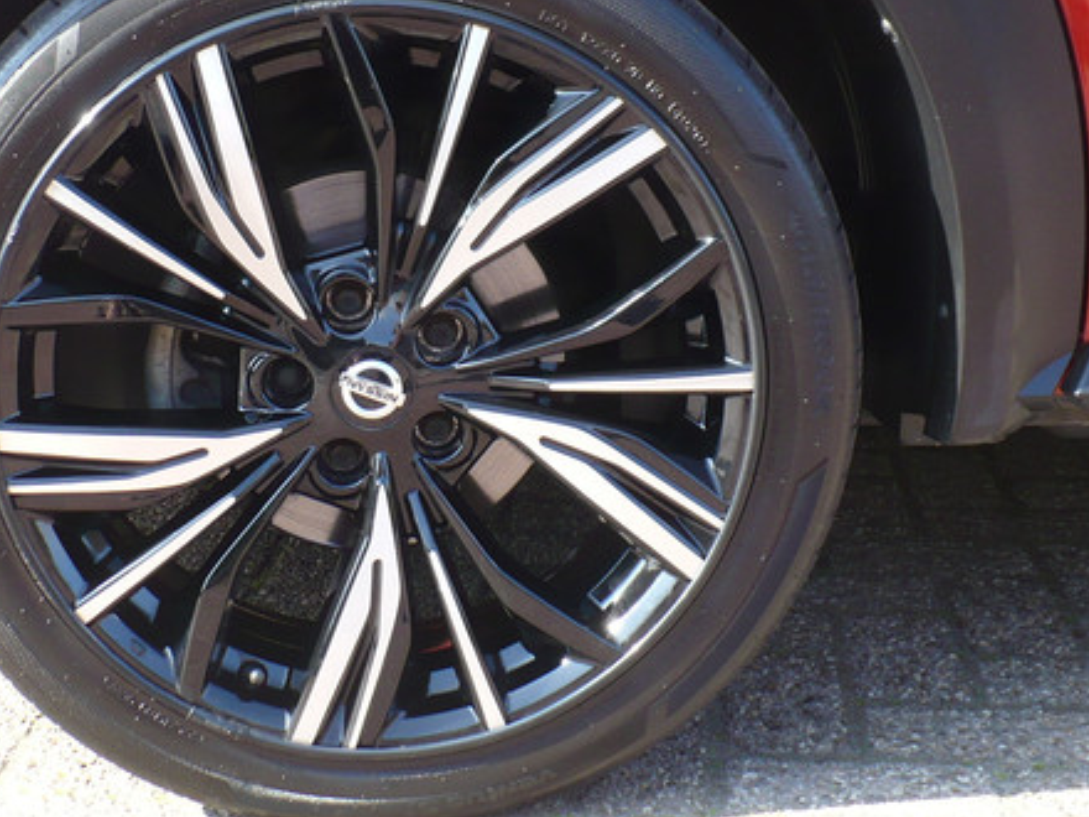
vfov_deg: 22.9
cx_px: 359
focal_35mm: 64
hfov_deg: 30.0
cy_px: 329
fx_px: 2013
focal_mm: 6.1
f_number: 2.8
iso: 100
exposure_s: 1/160
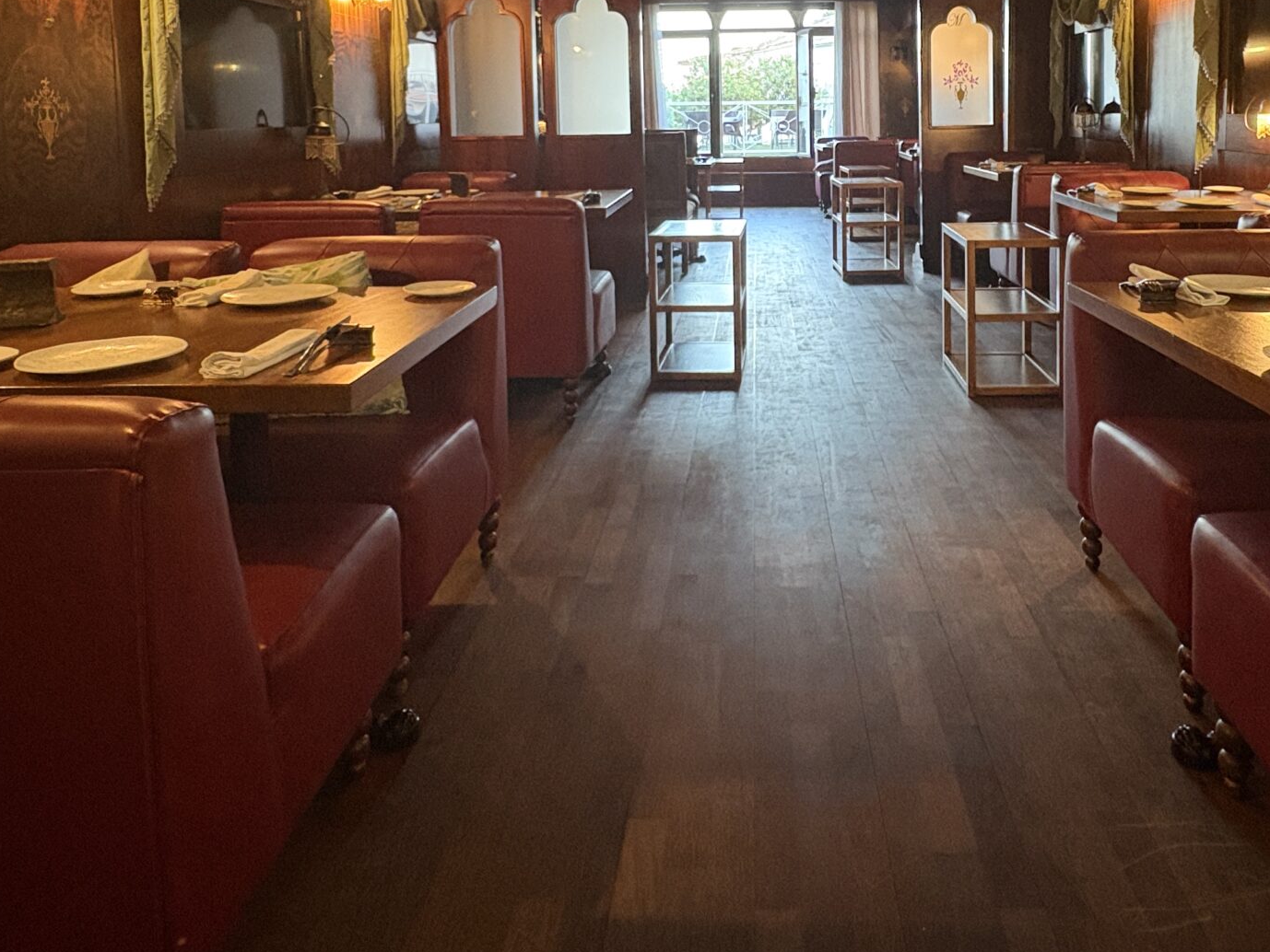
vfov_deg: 49.4
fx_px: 954
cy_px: 168
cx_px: 740
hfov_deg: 66.9
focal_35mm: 26
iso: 400
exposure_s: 1/50
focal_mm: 2.22
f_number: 2.2
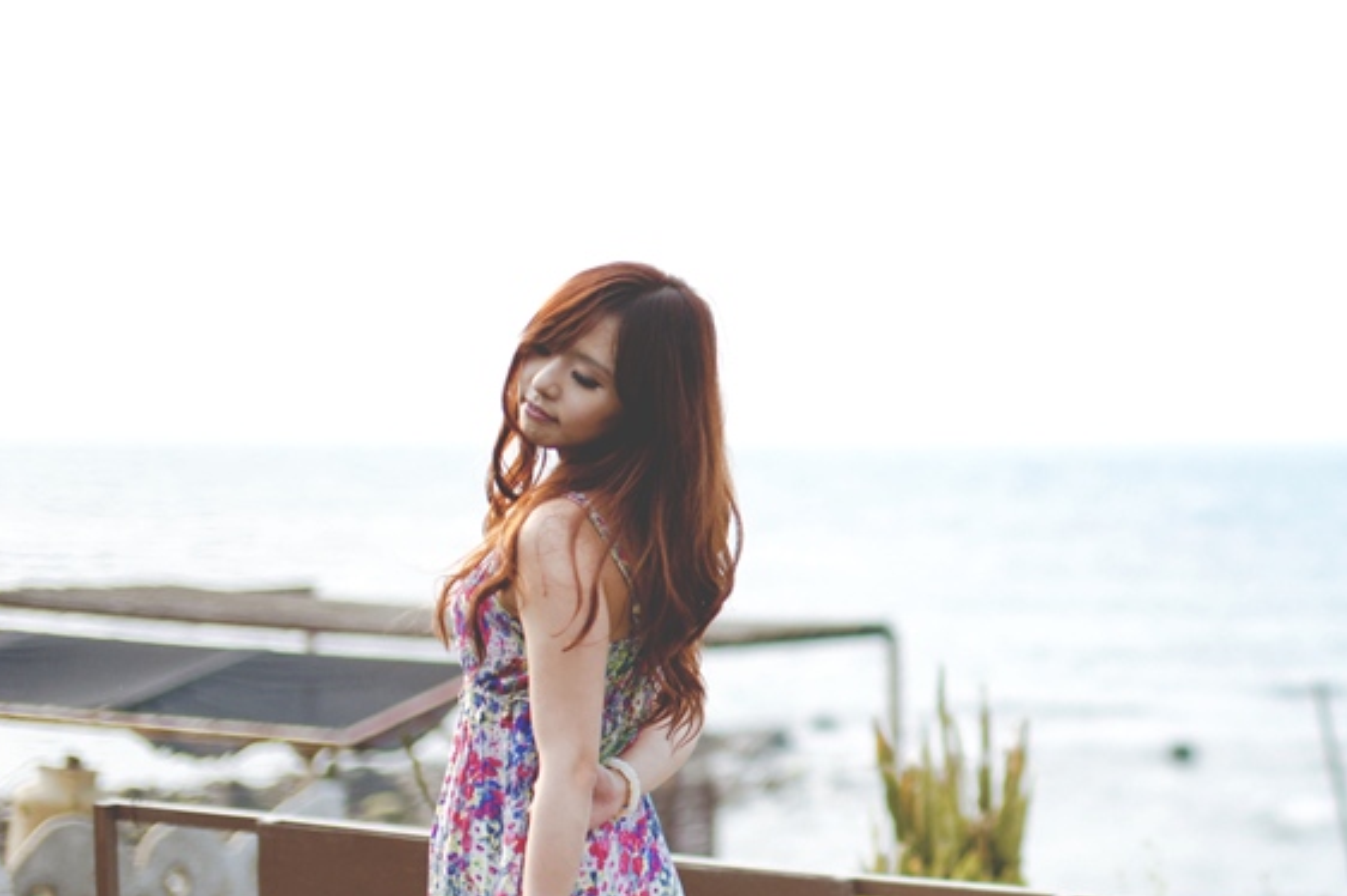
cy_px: 452
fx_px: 3328
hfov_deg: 22.4
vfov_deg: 15.3
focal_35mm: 89
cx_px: 1170
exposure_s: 1/8000
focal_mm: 50
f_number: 1.6
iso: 200
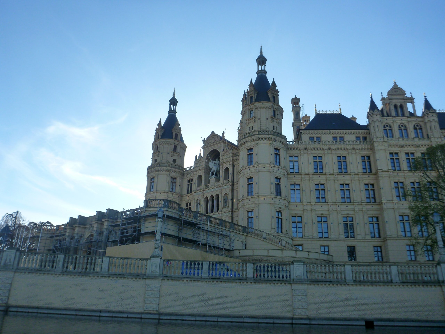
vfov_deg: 49.7
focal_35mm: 28
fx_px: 360
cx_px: 222
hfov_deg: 63.4
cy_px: 167
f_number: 3.3
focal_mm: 4.9
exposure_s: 1/640
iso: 160
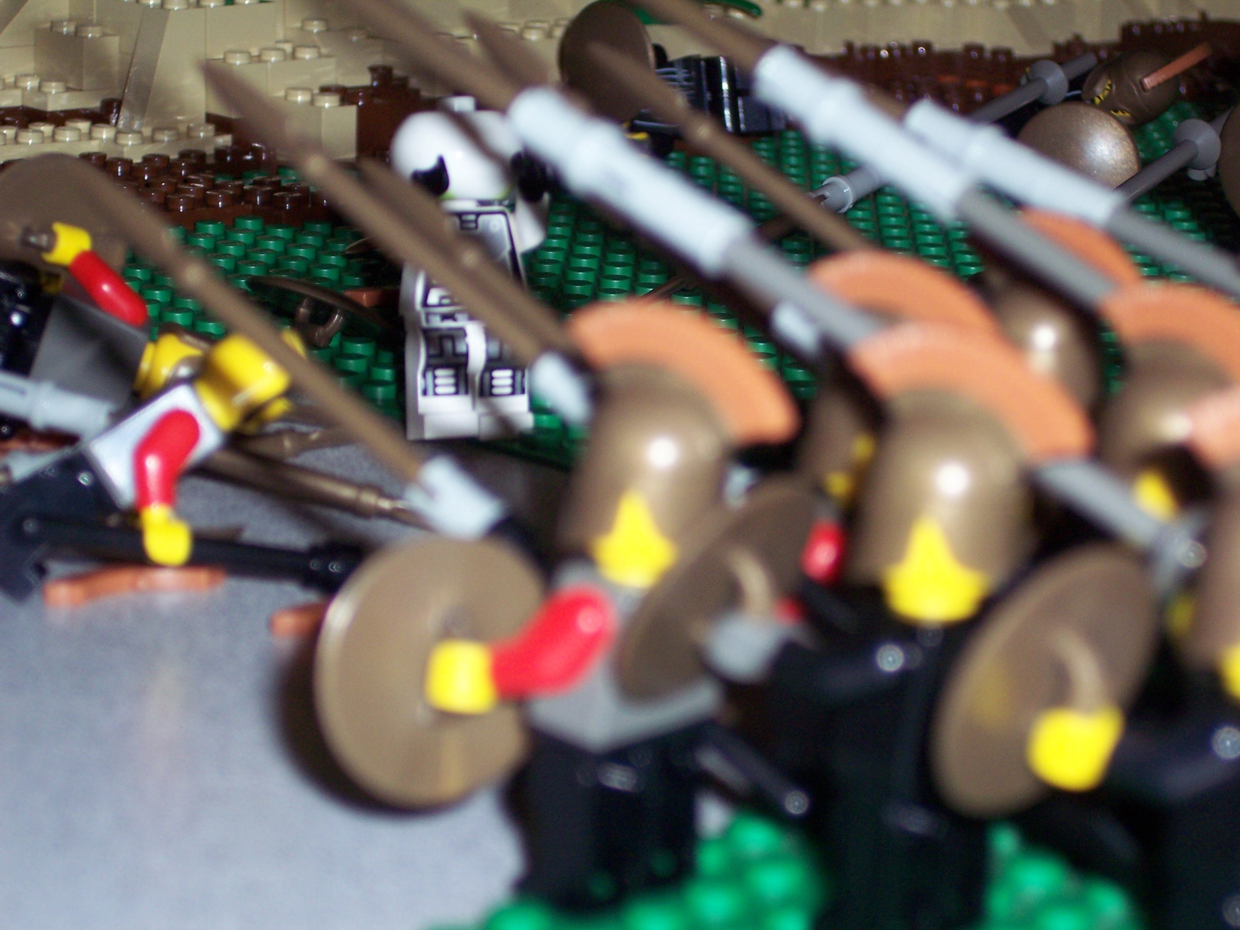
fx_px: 4191
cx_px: 620
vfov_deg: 12.7
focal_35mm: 117
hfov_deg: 16.8
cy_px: 465
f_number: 4.8
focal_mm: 24
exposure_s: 1/125
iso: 140
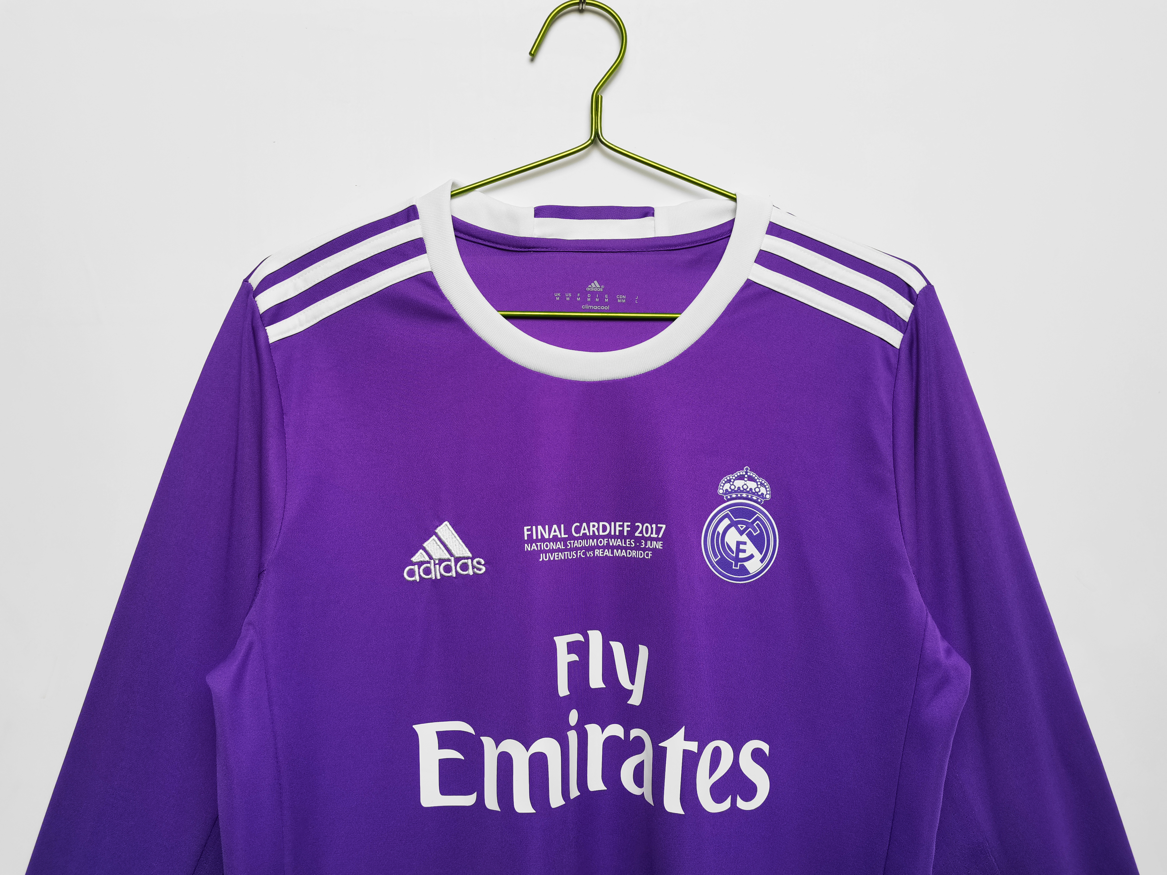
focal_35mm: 26
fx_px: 877
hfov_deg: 67.3
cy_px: 438
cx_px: 584
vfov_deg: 53.1
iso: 50
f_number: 1.8
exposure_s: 1/100
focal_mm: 5.58
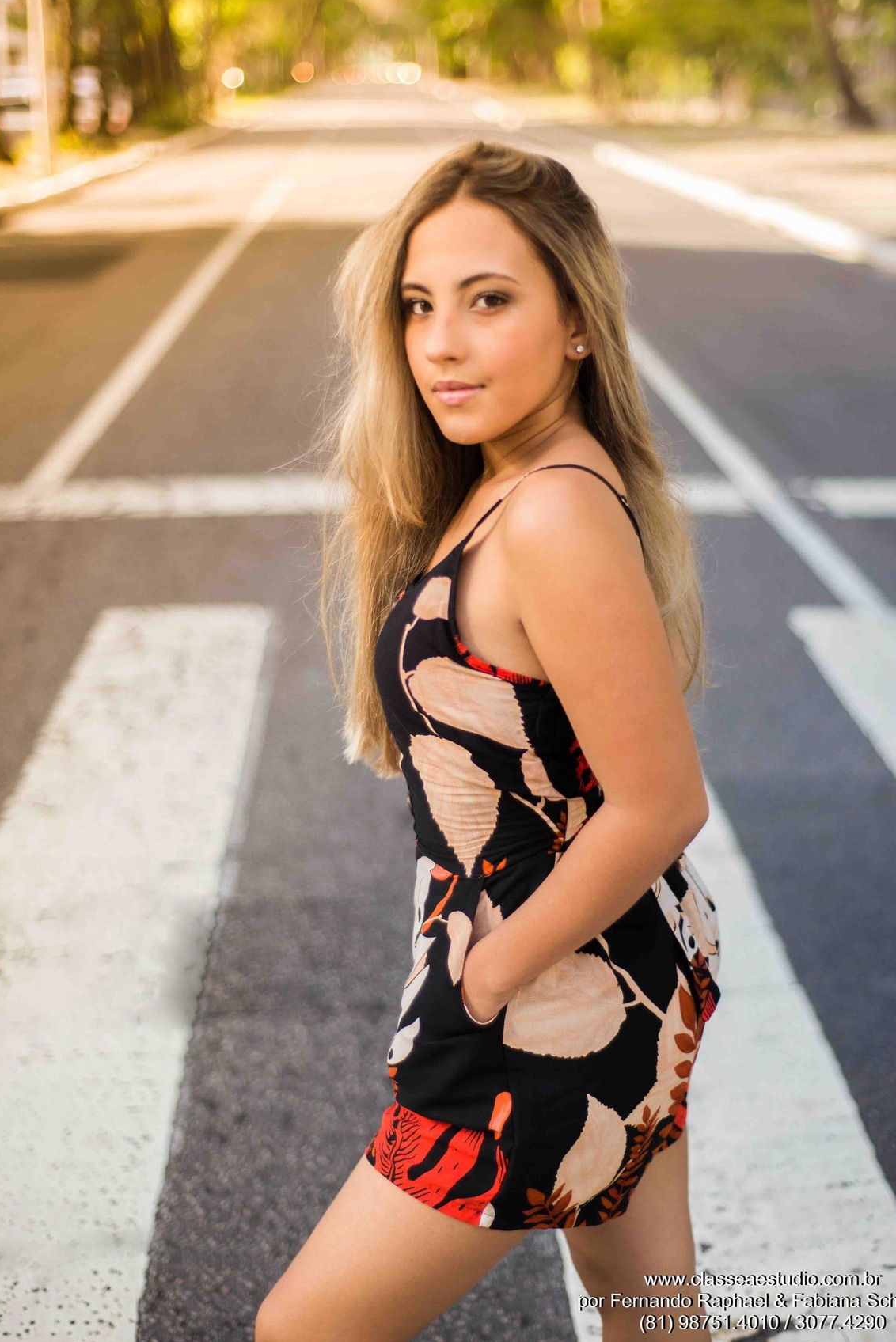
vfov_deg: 37.5
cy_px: 632
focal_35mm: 53
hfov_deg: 25.5
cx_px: 472
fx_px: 1977
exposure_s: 1/1600
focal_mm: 50
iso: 250
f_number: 1.8
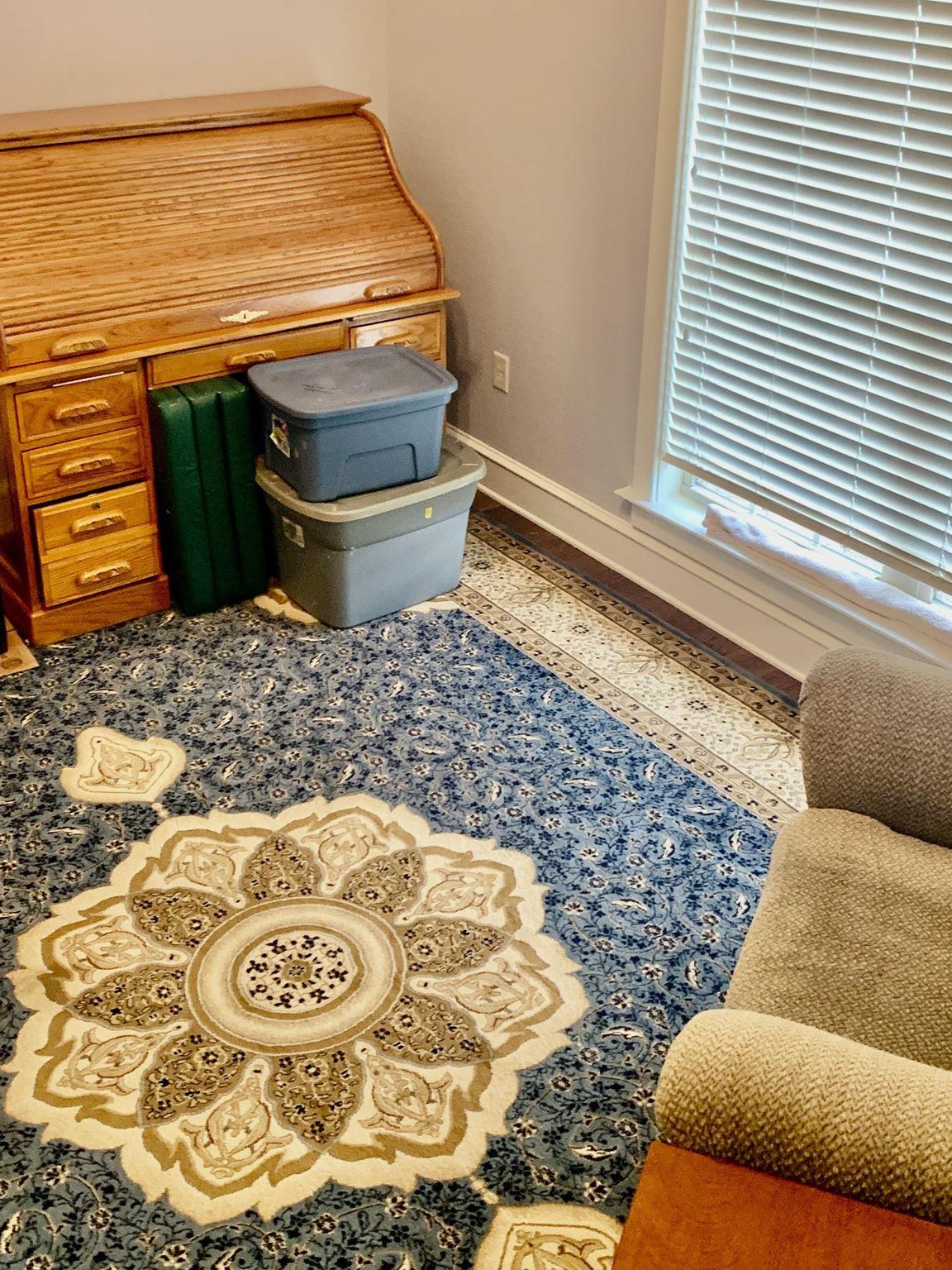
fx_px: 1430
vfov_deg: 47.4
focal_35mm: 39
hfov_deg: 36.8
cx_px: 483
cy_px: 472
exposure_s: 1/60
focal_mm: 4.25
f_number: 1.8
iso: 125
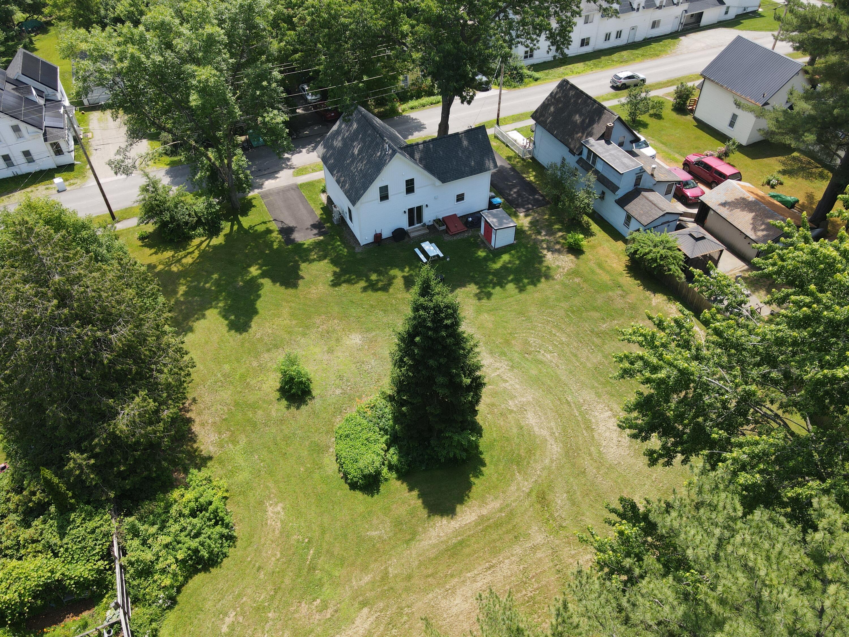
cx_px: 424
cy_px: 318
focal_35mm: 24
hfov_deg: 71.6
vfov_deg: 56.8
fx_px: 589
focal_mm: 4.5
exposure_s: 1/320
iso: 100
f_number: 2.8
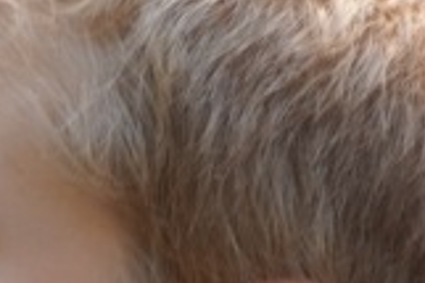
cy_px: 708
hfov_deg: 1.7
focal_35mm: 1210
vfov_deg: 1.1
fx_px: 14270
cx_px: -45
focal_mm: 130
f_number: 5.6
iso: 500
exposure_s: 1/200
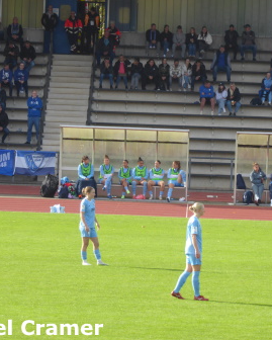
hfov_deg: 4.2
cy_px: 170
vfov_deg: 5.2
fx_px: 3711
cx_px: 141
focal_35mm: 369
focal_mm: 50.5
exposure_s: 1/100
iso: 80
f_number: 5.7
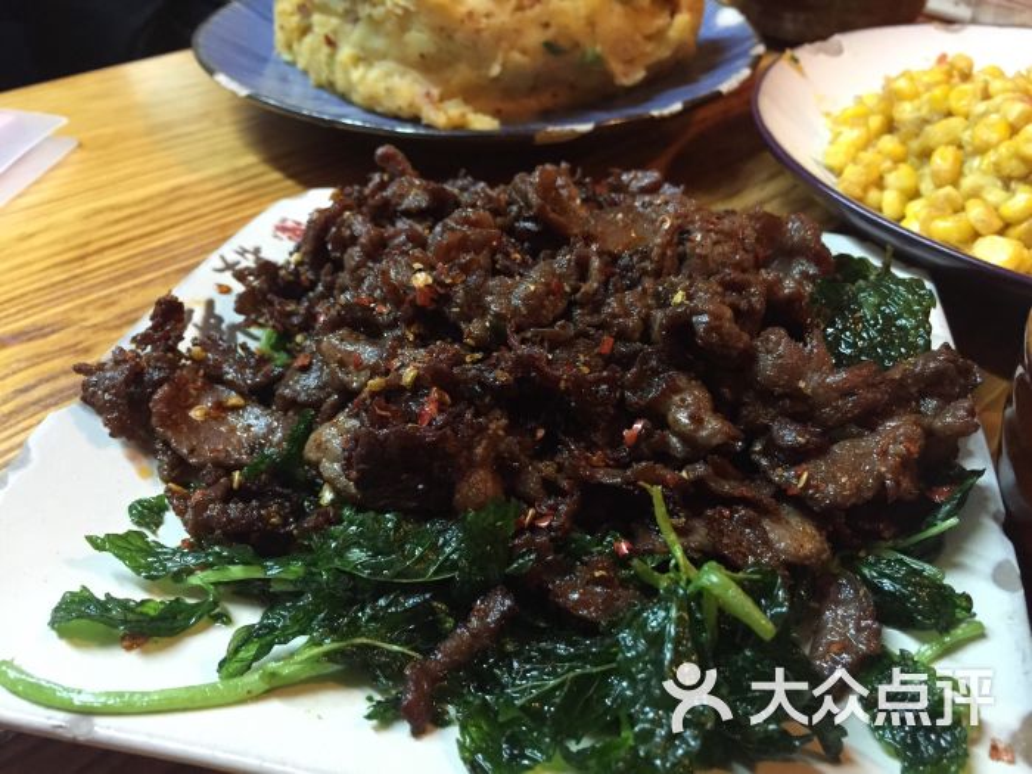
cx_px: 516
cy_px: 387
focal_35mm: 29
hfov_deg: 61.7
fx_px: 865
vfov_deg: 48.2
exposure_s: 1/17
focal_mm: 4.15
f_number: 2.2
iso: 250
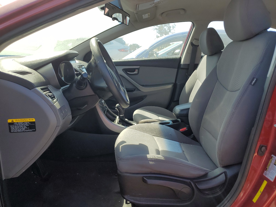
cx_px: 138
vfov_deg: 53.1
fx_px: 207
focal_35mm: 26
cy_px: 104
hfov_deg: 67.3
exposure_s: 1/714
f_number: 1.5
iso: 50
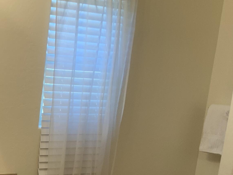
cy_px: 215
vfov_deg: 18.3
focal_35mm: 76
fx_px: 512
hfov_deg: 23.9
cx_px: -30
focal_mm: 3
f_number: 1.8
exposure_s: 1/60
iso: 32
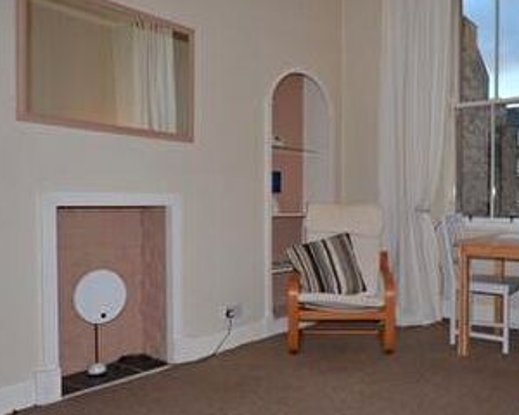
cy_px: 221
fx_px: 554
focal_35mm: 36
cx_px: 372
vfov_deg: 41.0
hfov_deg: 48.7
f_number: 5
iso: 100
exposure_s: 1/60
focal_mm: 11
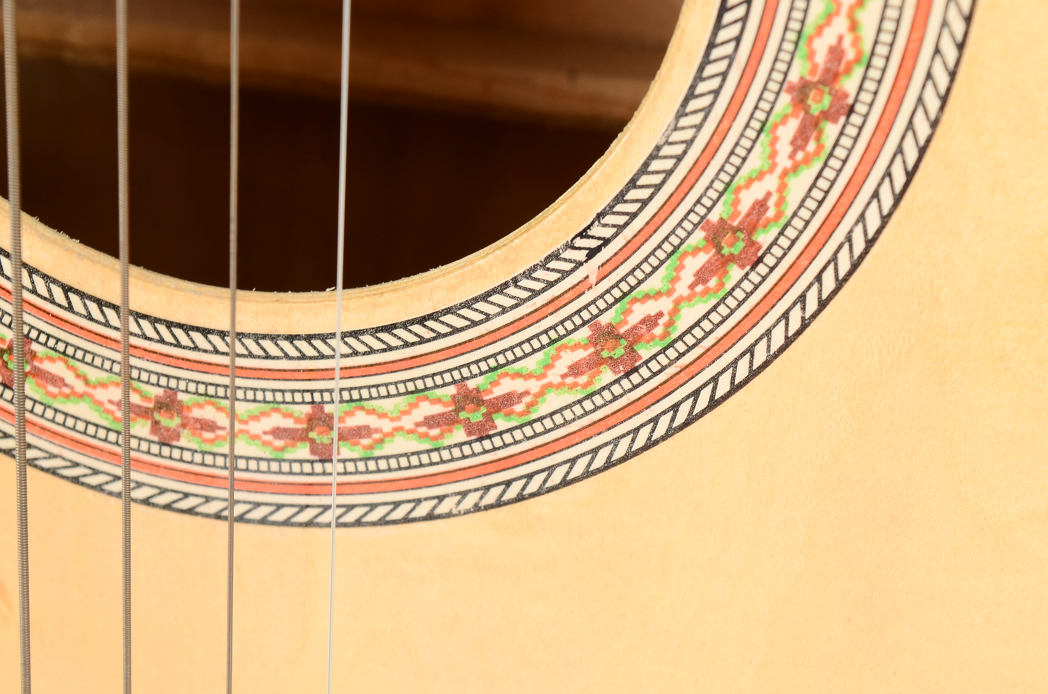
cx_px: 524
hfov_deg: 24.7
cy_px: 347
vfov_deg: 16.5
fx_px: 2397
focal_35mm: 82
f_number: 10
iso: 320
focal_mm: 55
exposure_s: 1/80
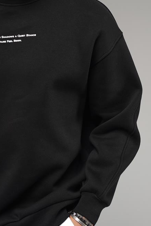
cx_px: 93
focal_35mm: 101
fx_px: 635
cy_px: 95
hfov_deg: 13.5
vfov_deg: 20.2
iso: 64
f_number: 5.6
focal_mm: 53
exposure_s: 1/160
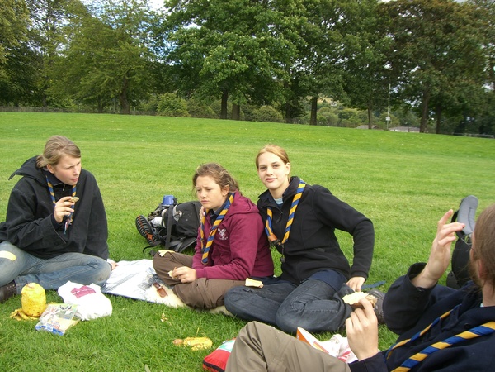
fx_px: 543
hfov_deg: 49.0
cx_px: 248
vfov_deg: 37.7
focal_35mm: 38
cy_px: 186
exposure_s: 1/160
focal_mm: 6.2
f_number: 4.3
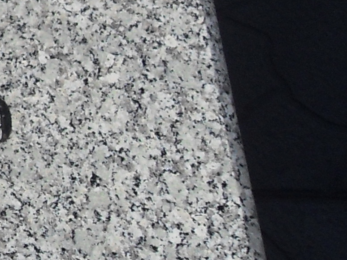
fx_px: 1653
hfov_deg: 10.9
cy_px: -13
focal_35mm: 165
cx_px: -345
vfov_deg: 8.9
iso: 80
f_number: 8.2
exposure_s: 1/350
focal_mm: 6.3
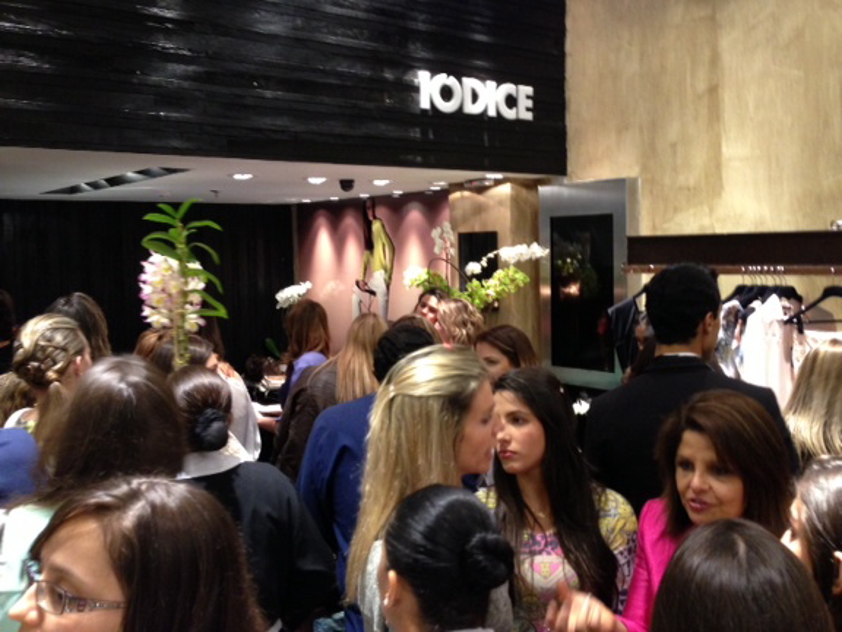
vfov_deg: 42.9
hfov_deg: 55.4
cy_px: 316
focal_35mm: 33
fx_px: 803
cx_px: 421
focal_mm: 4.13
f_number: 2.4
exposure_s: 1/20
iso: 250
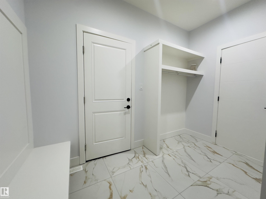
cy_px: 100
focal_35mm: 14
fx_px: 108
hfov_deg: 102.1
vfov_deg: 85.7
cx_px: 133
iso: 250
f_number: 2.2
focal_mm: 2.22
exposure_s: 1/120
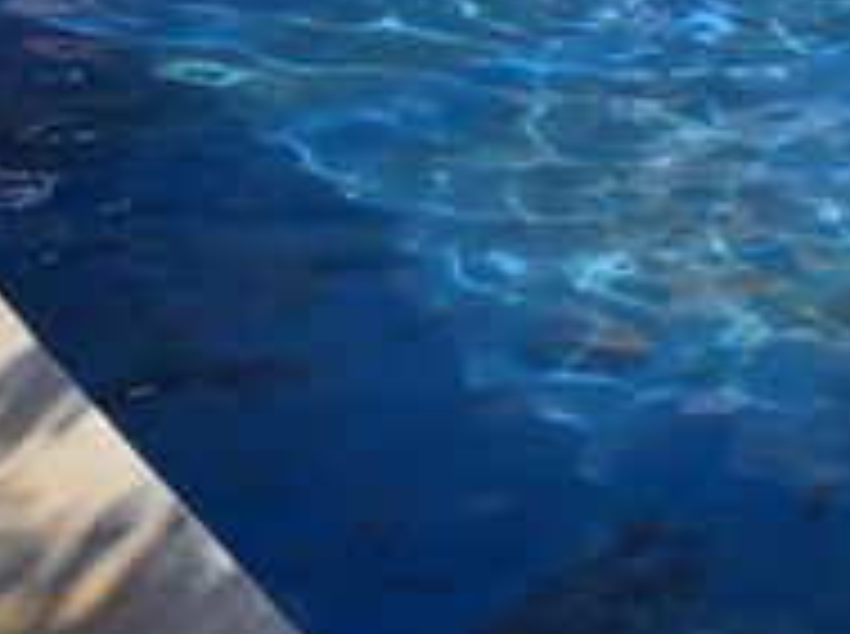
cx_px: 1248
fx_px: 2108
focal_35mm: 86
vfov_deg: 15.8
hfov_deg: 19.9
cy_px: -306
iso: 12
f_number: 1.7
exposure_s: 1/1073
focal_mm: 6.3
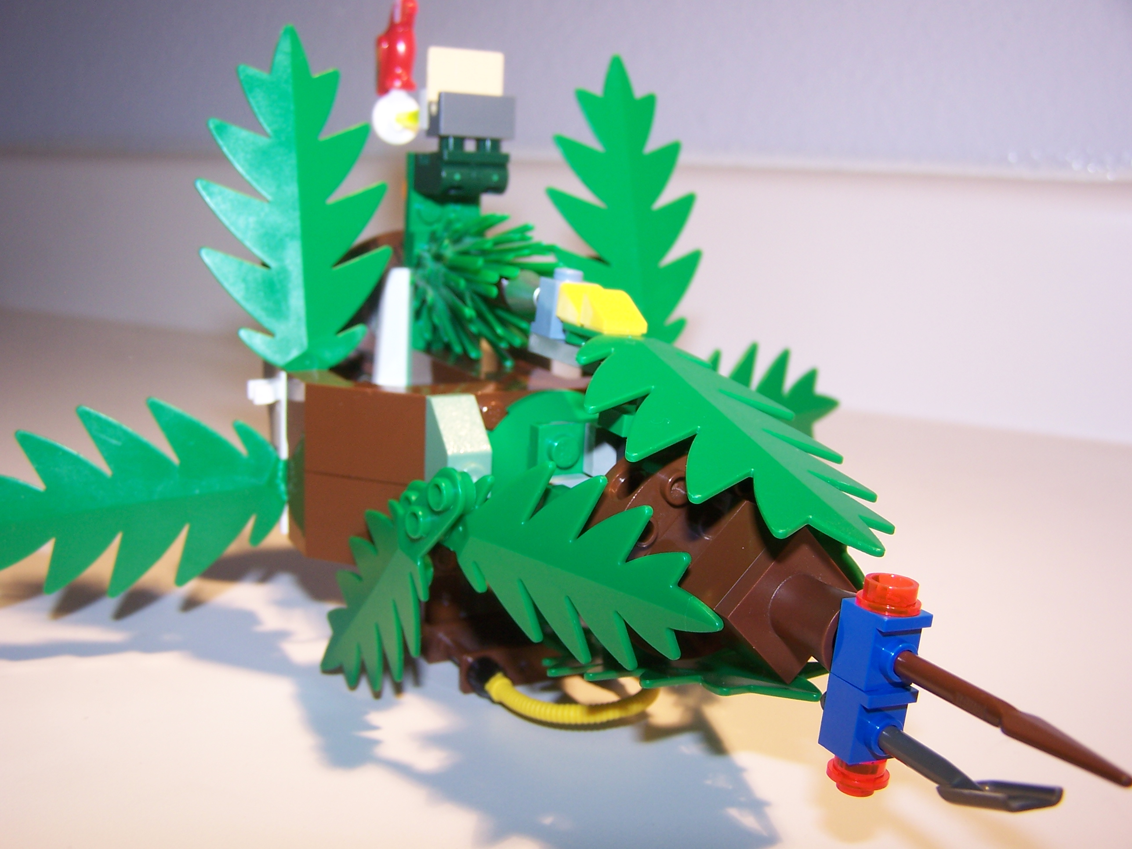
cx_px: 566
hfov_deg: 49.0
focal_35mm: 38
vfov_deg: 37.7
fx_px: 1243
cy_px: 424
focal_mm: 6.3
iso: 80
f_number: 2.8
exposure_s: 1/60
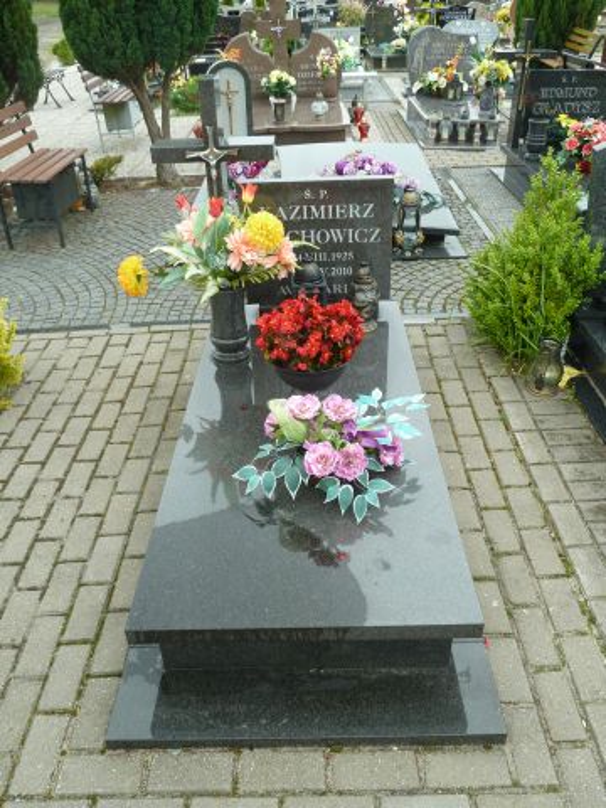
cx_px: 303
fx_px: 677
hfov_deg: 48.2
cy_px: 404
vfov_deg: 61.7
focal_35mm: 29
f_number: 3.4
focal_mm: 4.7
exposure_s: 1/80
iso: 80
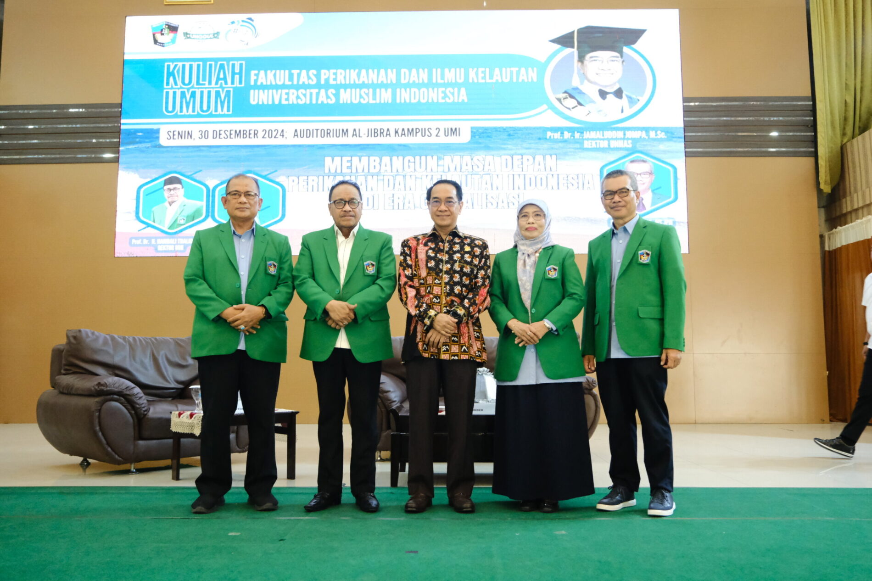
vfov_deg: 43.6
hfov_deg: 61.9
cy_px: 290
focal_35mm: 30
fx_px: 726
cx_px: 436
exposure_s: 1/60
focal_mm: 20.2
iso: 8000
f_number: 4
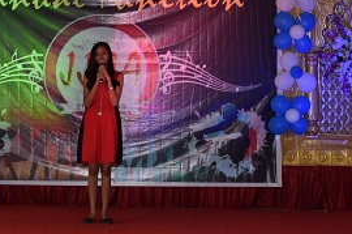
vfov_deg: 15.3
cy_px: 73
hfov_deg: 22.8
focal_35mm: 89
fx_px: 869
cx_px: 103
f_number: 8
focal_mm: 40
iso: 800
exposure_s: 1/100
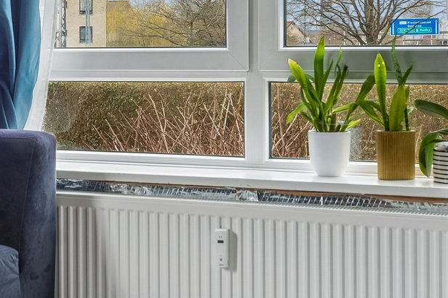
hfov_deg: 20.4
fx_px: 1206
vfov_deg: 14.0
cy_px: 77
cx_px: -2
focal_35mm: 97
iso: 200
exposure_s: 1/6
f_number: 10
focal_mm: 20
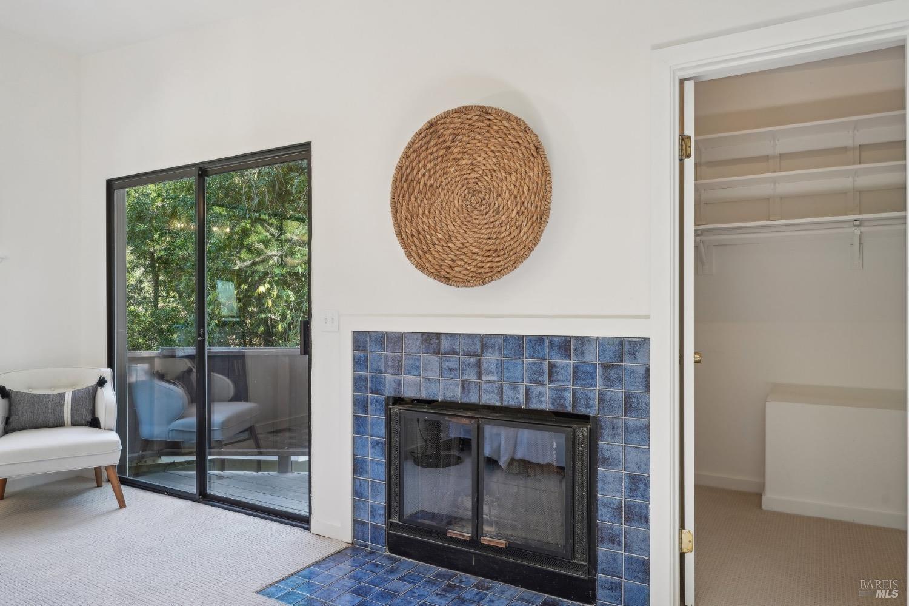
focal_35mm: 24
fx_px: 606
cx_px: 454
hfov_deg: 73.8
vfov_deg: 53.1
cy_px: 303
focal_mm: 24
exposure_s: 1/20
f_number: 8
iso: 400
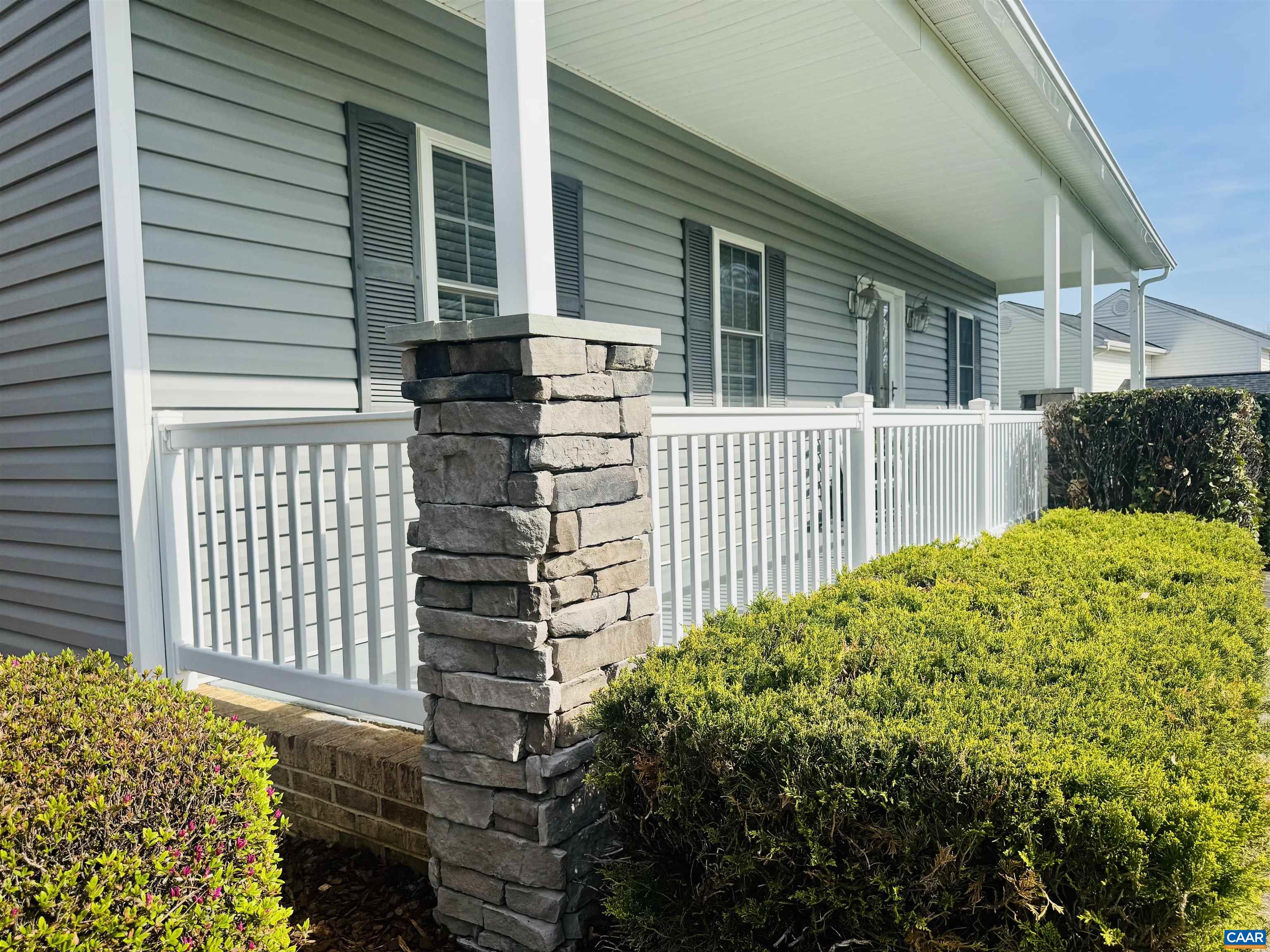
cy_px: 476
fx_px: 881
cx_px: 635
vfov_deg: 56.8
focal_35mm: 24
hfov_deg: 71.6
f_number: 1.78
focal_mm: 6.76
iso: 80
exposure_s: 1/5348
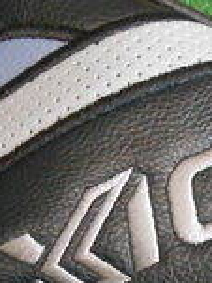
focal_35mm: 110
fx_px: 900
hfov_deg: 12.8
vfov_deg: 17.2
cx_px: 313
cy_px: 330
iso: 800
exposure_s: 1/60
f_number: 3.2
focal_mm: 4.6
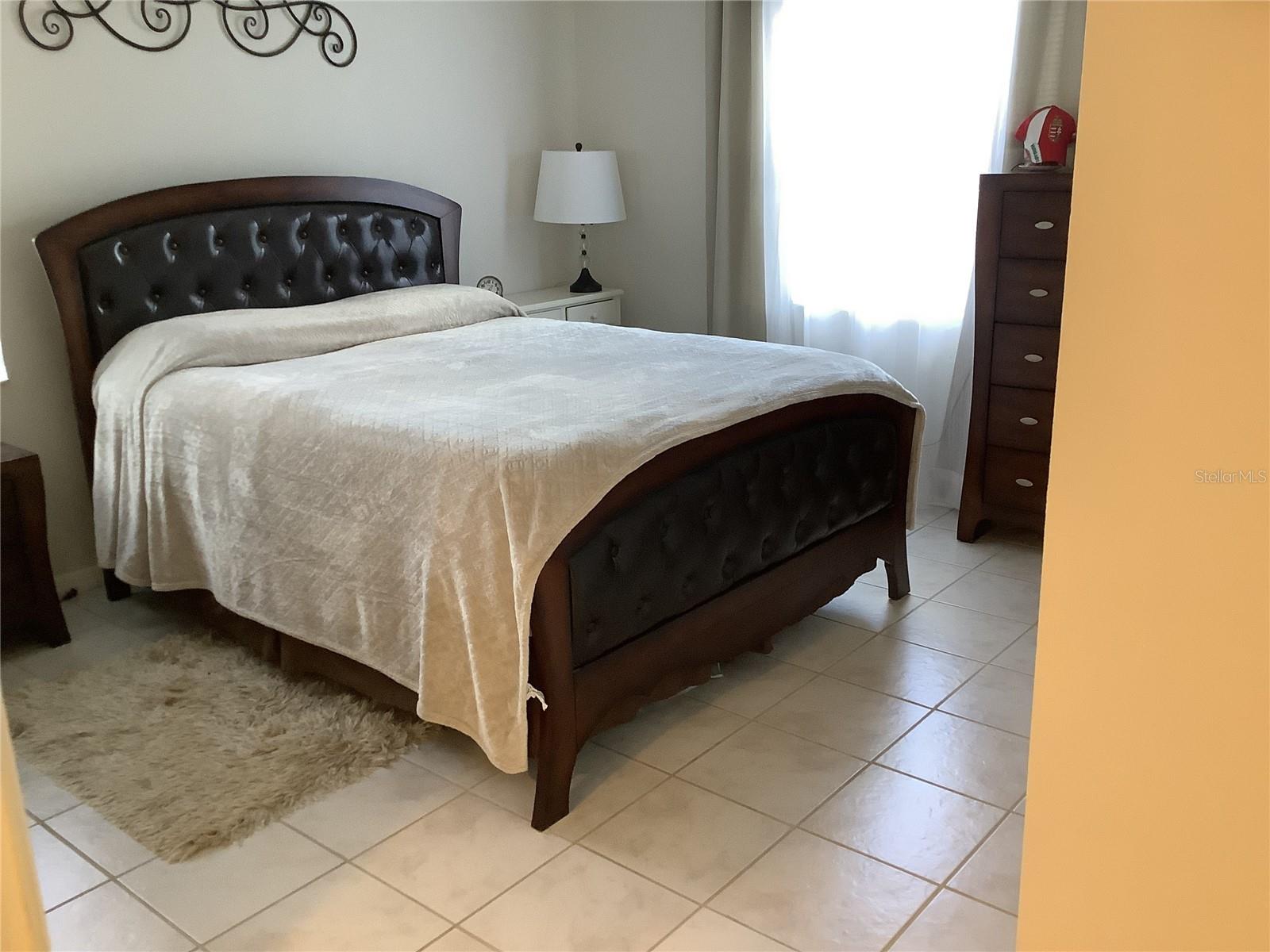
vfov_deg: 45.4
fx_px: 1137
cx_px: 635
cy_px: 476
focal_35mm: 31
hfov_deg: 58.4
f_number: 2.4
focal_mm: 3.3
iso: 250
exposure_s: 1/40
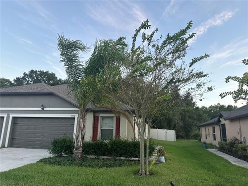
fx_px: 172
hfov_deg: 71.6
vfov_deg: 56.8
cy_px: 93
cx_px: 124
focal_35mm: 24
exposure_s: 1/133
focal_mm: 6.86
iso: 64
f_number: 1.78
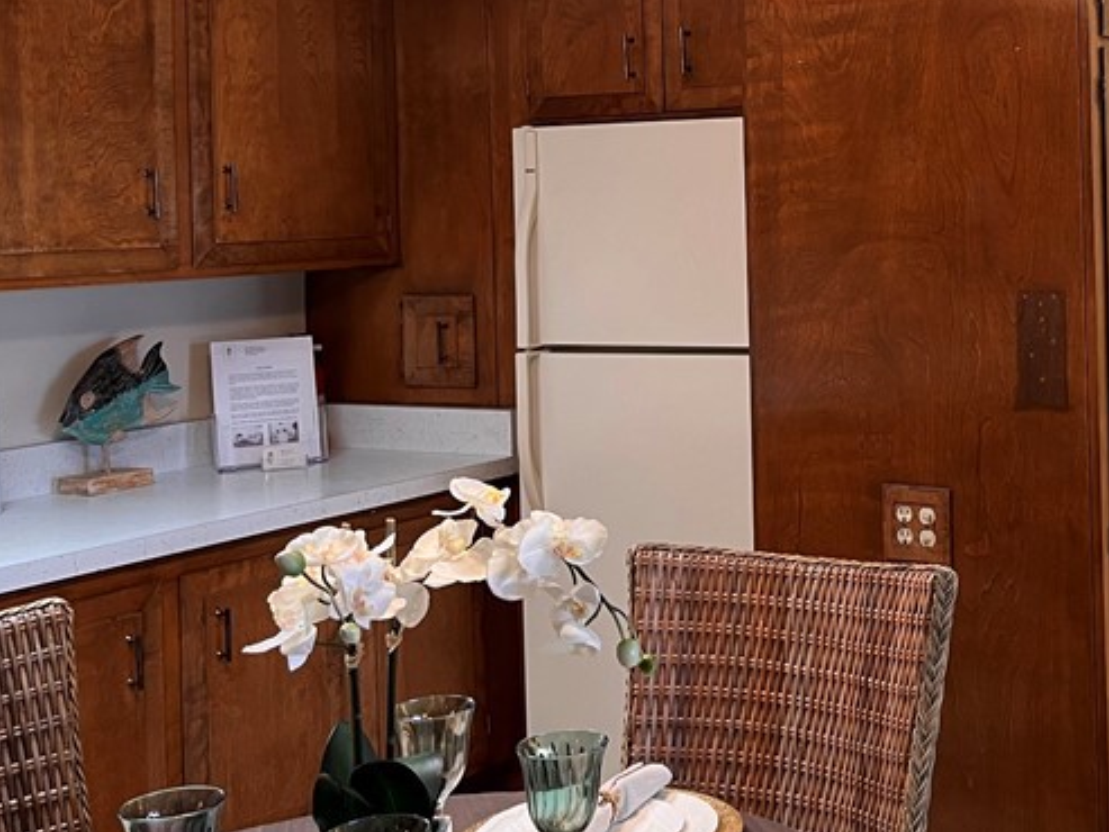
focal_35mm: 54
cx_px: 999
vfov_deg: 26.7
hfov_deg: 33.6
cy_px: 198
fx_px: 1730
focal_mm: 5.1
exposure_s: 1/60
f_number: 1.6
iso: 100
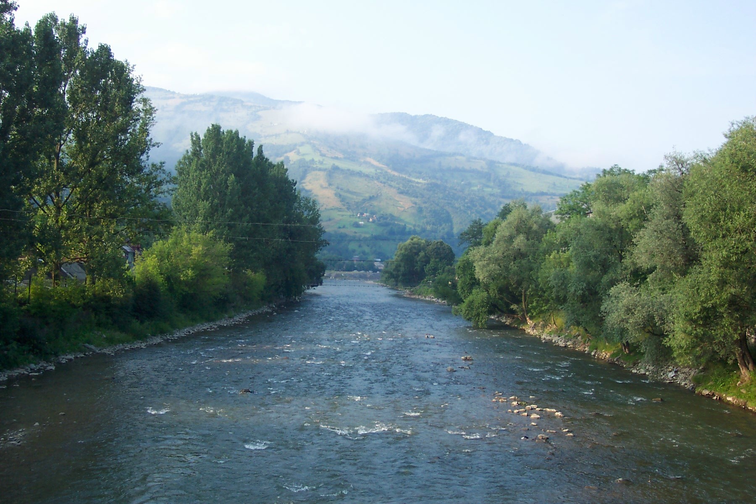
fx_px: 798
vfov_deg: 35.1
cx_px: 378
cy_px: 252
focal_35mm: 38
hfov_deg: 50.7
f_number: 2.8
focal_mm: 8
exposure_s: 1/500
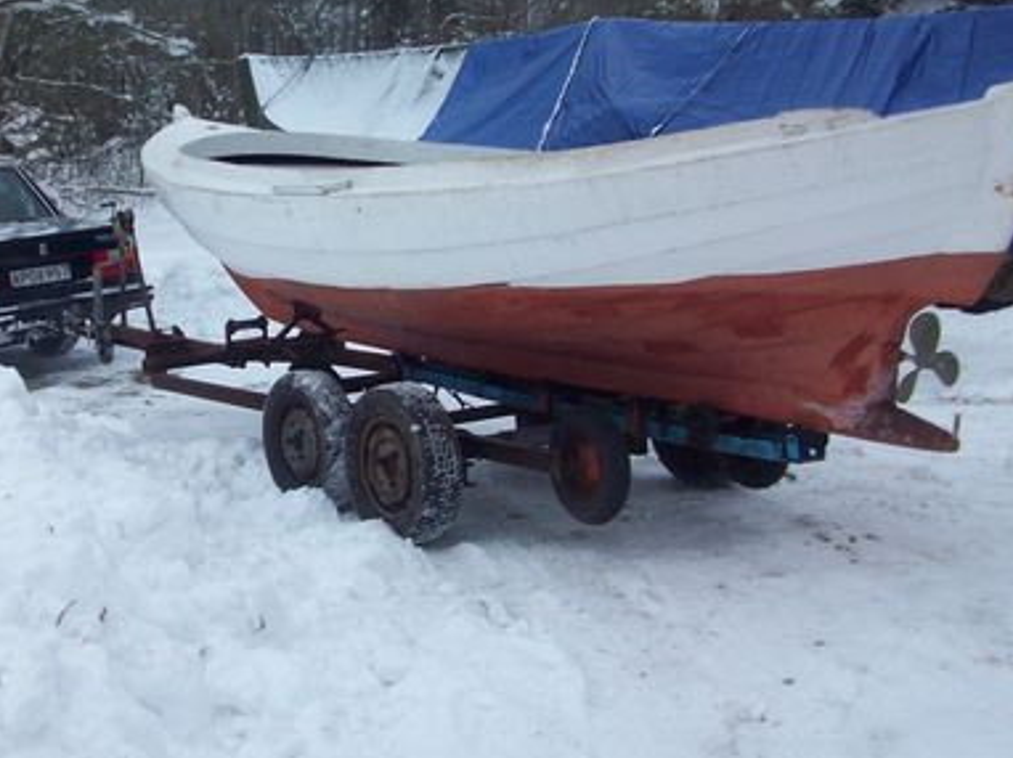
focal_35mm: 57
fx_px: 1667
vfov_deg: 25.4
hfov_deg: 33.0
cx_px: 231
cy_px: 225
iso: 80
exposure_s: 1/245
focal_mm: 5.7
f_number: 2.8
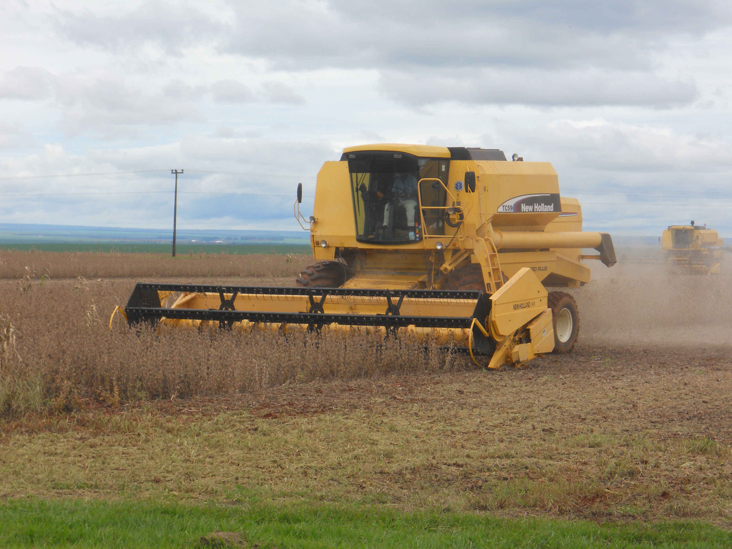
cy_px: 274
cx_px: 366
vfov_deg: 13.1
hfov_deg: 17.4
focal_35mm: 113
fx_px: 2390
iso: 80
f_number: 5.9
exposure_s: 1/400
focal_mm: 20.3
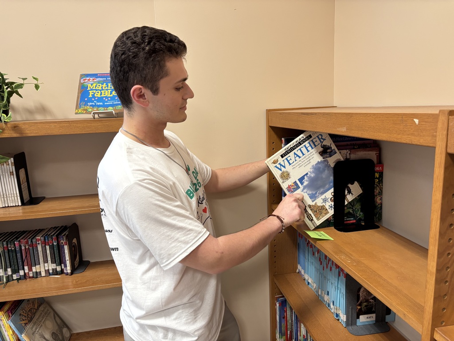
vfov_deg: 53.1
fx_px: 341
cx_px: 227
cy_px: 170
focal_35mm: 26
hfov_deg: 67.3
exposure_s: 1/60
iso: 160
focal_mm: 5.96
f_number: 1.6
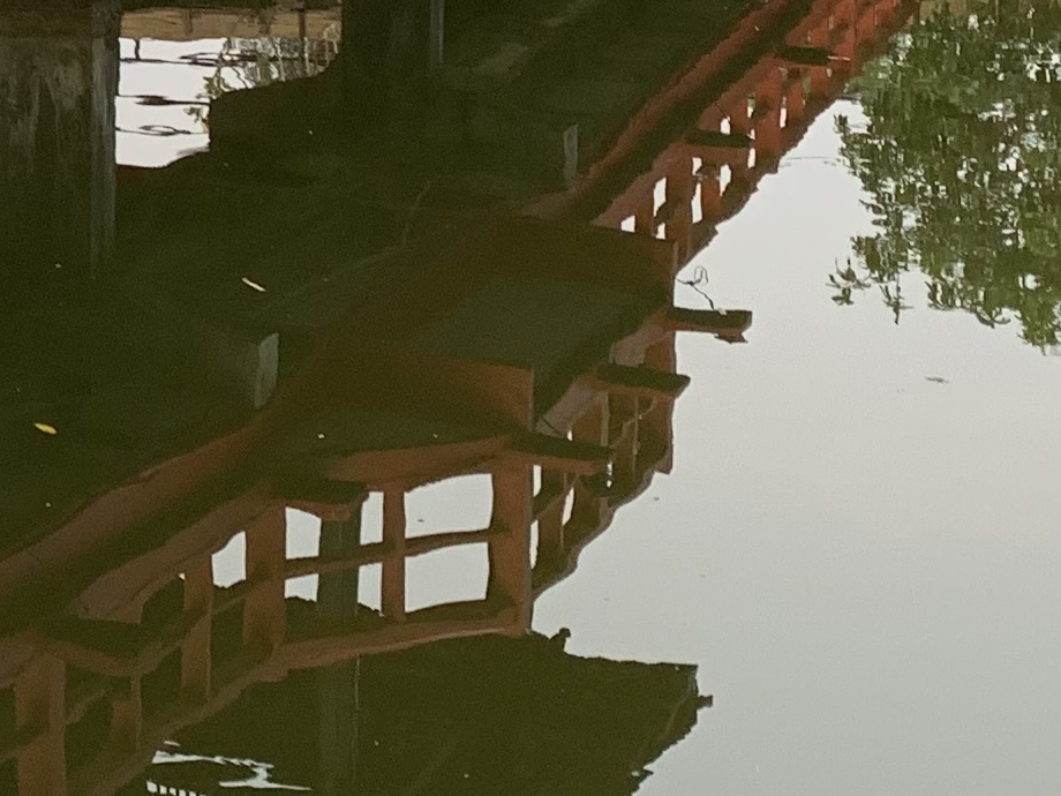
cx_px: -429
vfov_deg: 12.5
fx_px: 3494
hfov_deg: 16.1
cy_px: -281
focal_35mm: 114
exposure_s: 1/121
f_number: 1.8
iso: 32
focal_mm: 4.25
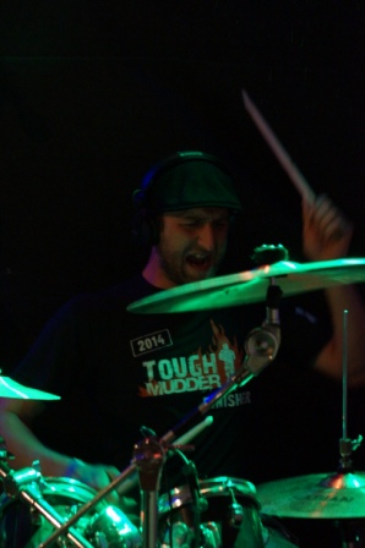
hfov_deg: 15.2
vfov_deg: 22.6
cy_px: 274
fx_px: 1371
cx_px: 182
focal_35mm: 90
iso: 3200
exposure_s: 1/60
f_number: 5
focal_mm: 60
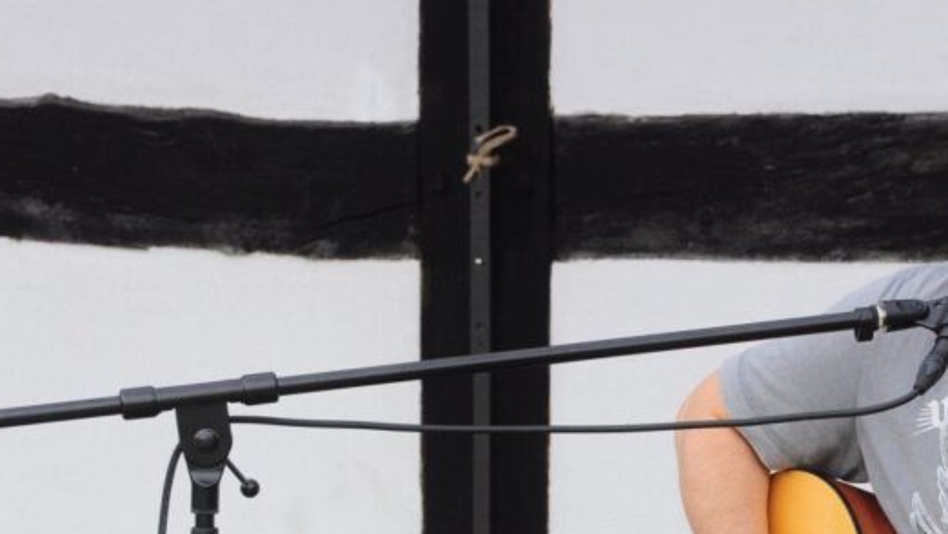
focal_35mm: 160
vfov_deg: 7.6
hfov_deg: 13.3
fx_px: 4023
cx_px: 850
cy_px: 519
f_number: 7.1
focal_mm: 52
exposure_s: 1/200
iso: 500
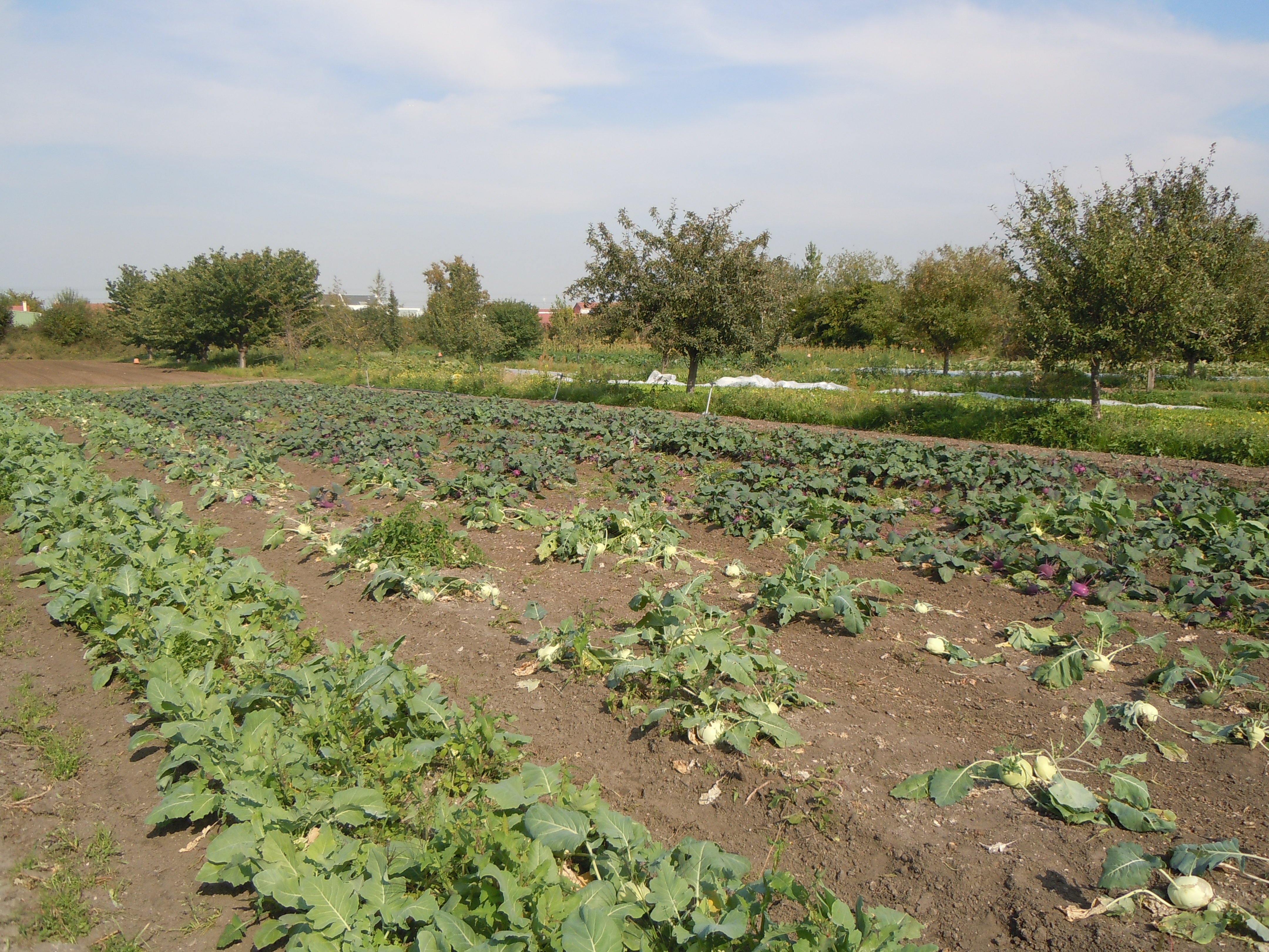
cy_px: 476
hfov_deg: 60.0
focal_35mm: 30
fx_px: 1100
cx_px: 634
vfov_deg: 46.8
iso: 100
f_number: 3.5
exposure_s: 1/640
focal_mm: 5.4
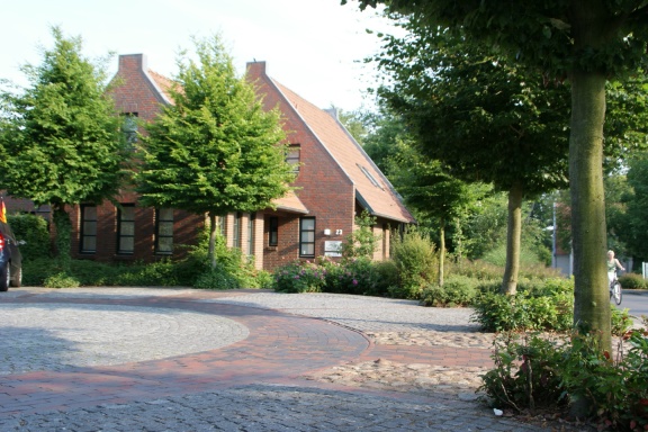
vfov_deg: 36.9
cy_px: 216
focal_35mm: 36
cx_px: 324
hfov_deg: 53.1
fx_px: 648
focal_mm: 24
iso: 100
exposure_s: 1/60
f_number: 5.6
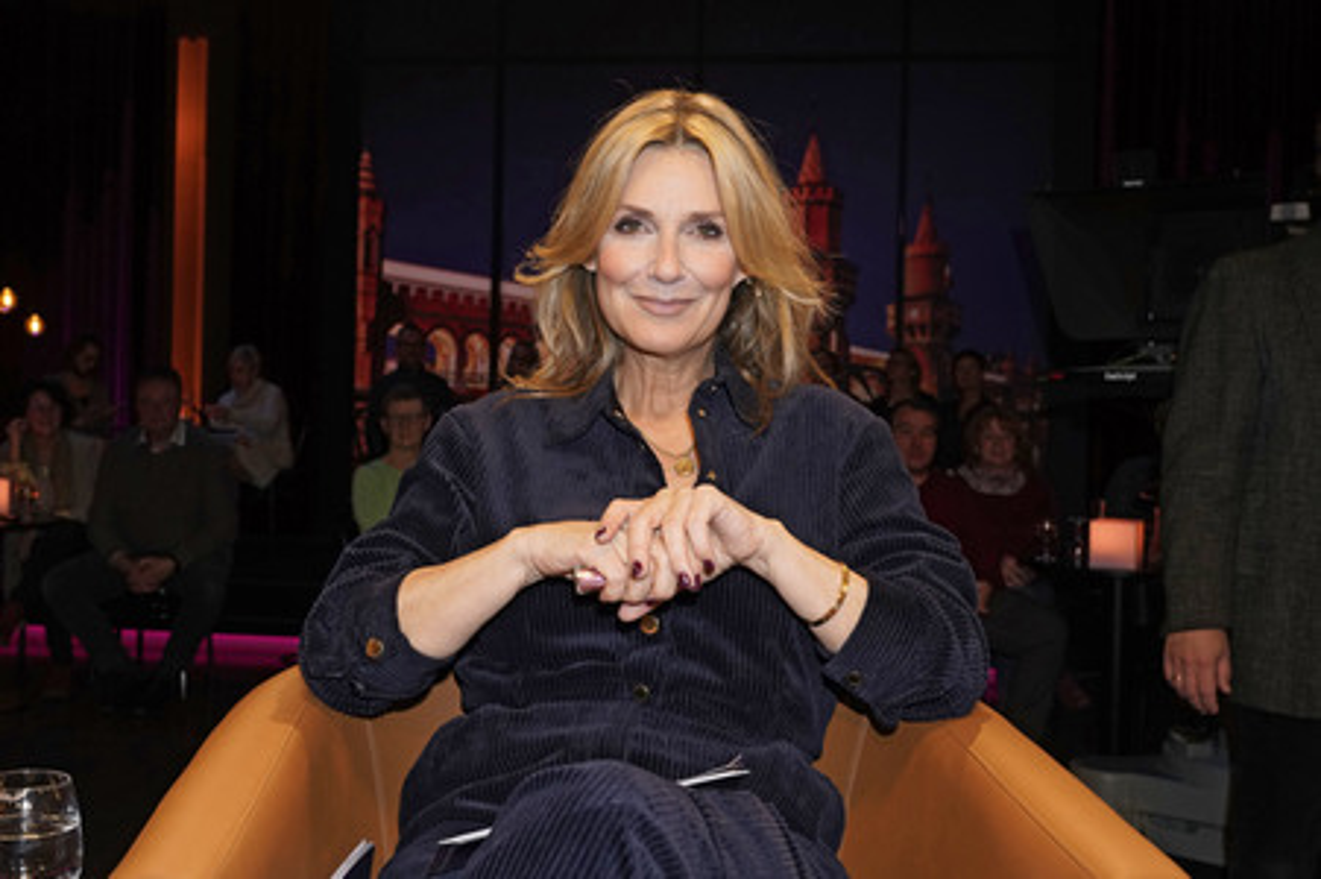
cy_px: 440
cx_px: 660
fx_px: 1467
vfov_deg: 33.4
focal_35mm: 40
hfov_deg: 48.5
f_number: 8
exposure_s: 1/60
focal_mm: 40
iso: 1250
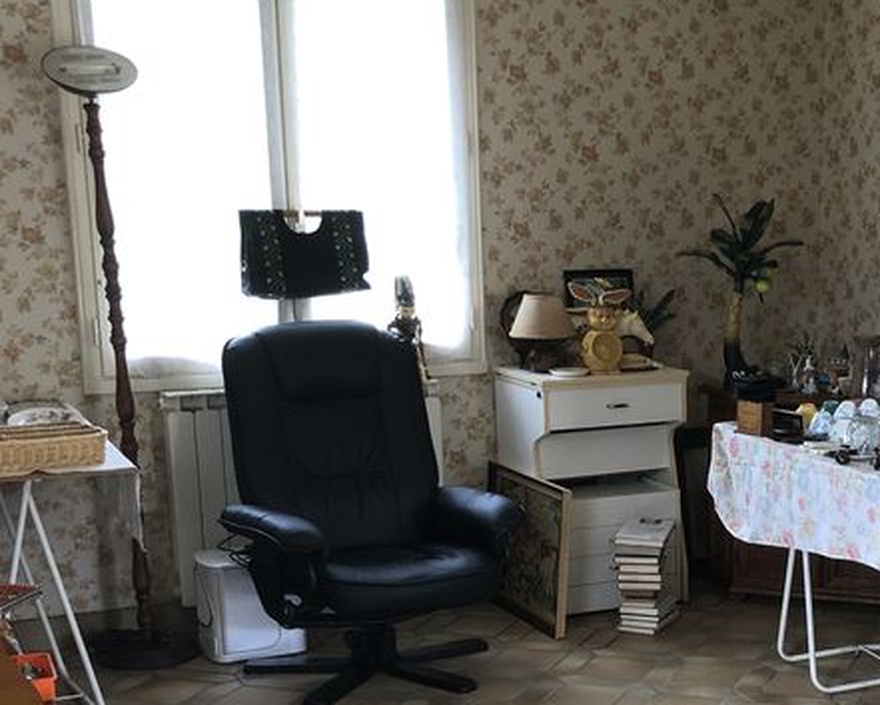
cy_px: 607
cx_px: 710
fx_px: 1615
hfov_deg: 29.7
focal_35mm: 62
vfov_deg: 24.0
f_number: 1.8
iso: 32
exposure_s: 1/33
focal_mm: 4
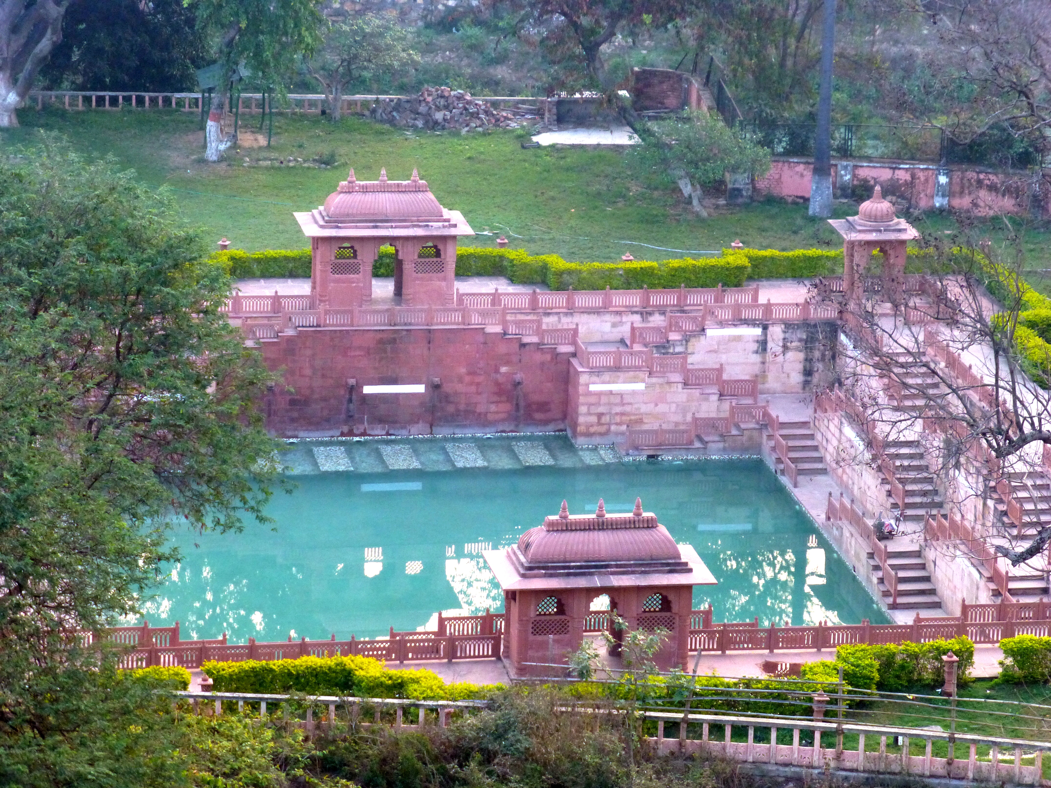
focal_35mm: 145
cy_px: 394
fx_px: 4402
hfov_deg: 13.6
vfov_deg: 10.2
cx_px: 526
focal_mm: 25.9
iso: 400
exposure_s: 1/50
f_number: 5.4
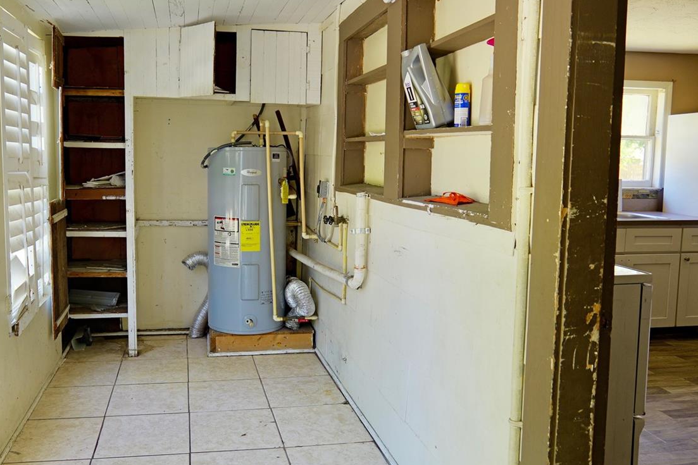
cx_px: 258
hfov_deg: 62.7
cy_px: 201
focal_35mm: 29
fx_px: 562
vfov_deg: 44.8
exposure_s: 1/60
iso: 250
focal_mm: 20
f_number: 3.5
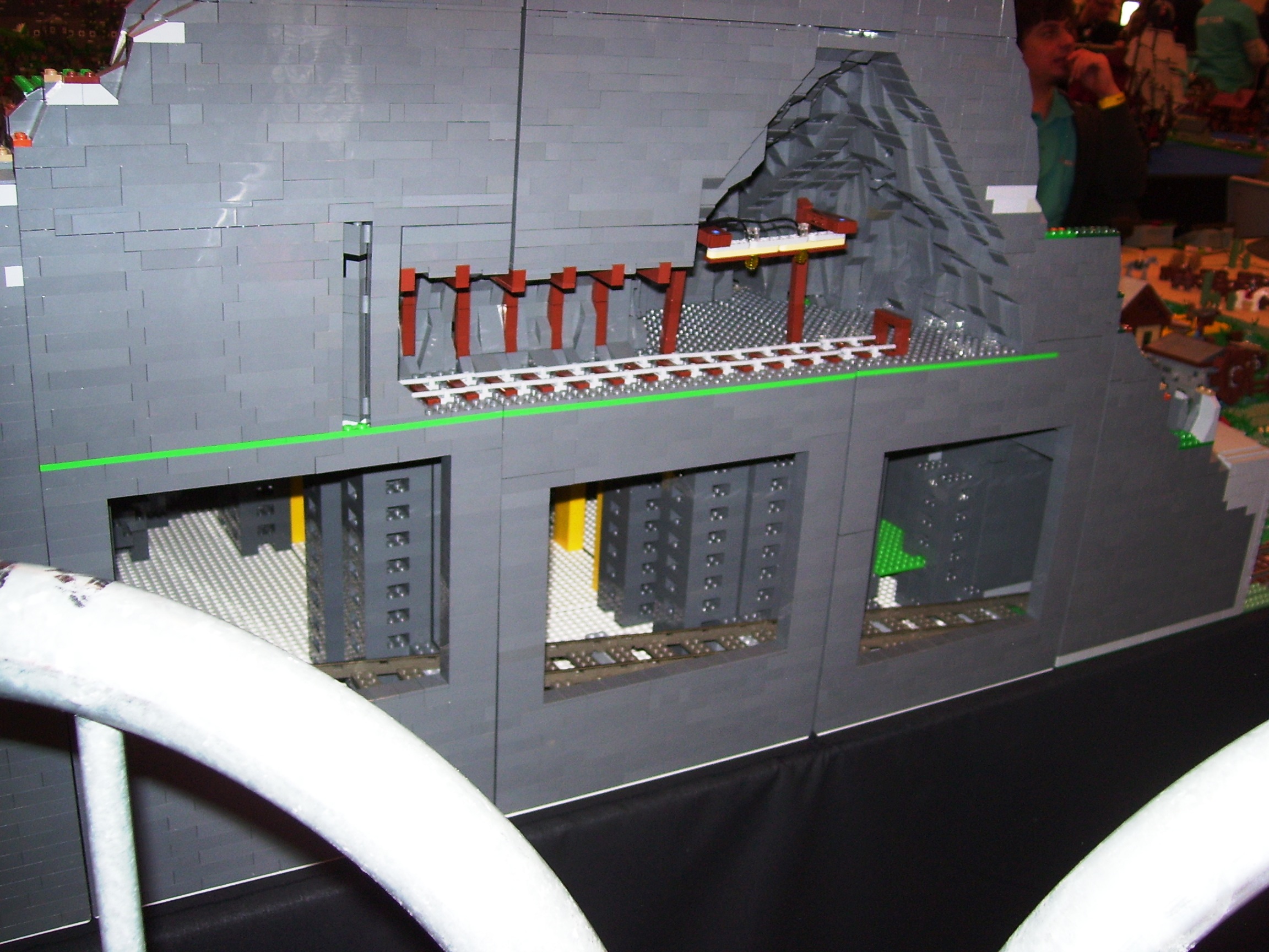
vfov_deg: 39.7
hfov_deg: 51.4
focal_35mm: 36
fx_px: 1320
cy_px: 476
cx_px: 634
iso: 80
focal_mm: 6
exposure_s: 1/60
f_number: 2.7
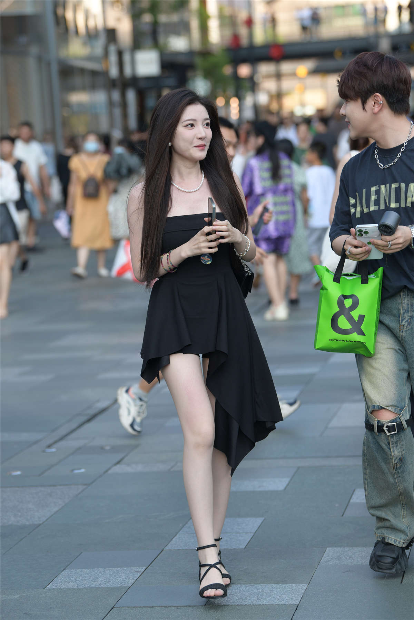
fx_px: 2070
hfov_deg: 11.4
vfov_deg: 17.1
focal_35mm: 120
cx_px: 207
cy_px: 310
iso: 400
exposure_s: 1/800
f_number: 4
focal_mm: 120
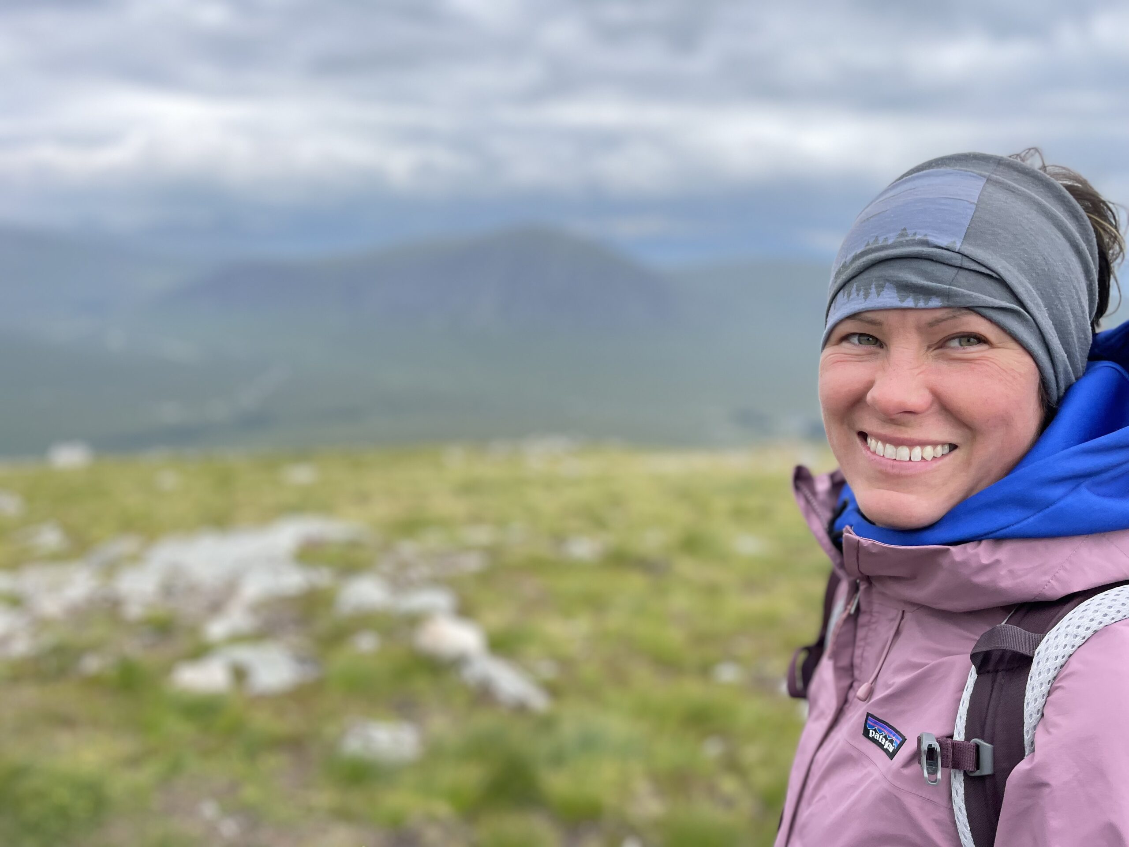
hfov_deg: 67.3
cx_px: 564
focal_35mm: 26
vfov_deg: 53.1
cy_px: 424
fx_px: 848
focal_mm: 4.2
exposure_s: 1/2053
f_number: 1.6
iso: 50
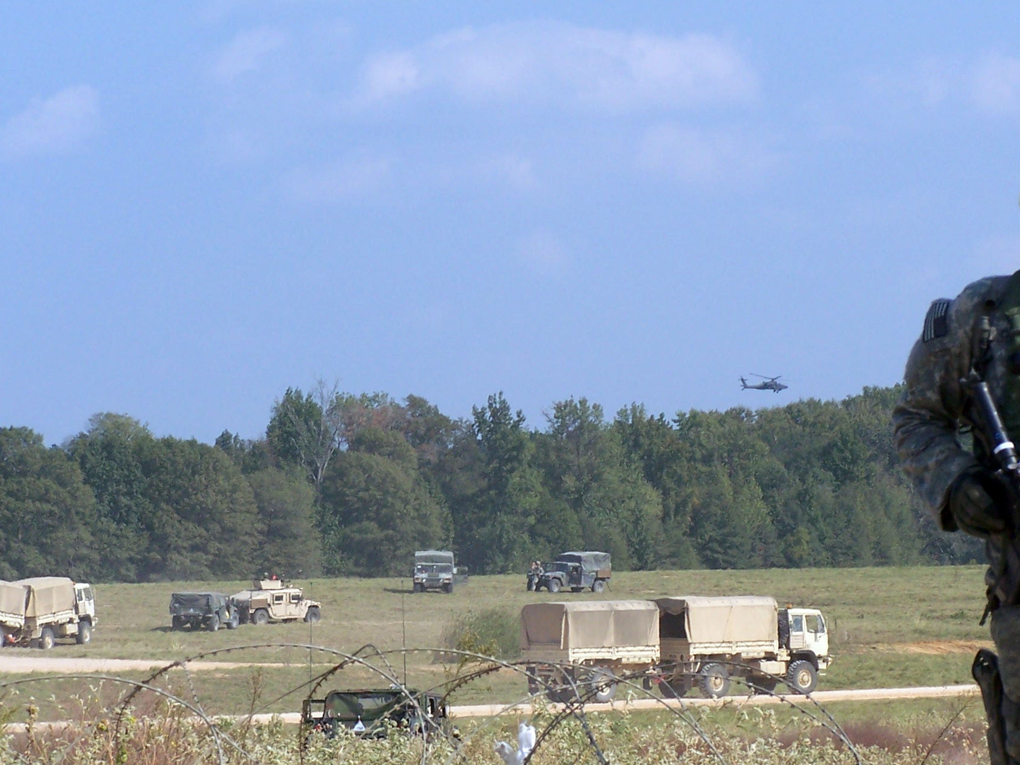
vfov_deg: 7.7
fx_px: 5716
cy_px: 497
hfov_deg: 10.2
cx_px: 682
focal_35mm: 194
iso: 80
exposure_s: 1/750
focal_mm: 21.2
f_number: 4.5
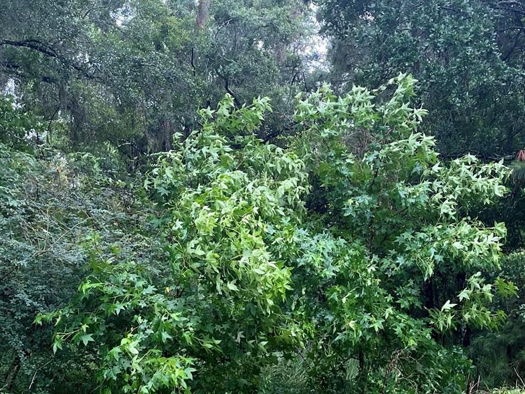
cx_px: 322
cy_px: 264
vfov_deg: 27.4
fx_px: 804
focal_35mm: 53
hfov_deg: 36.0
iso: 125
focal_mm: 5.1
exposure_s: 1/101
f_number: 1.6
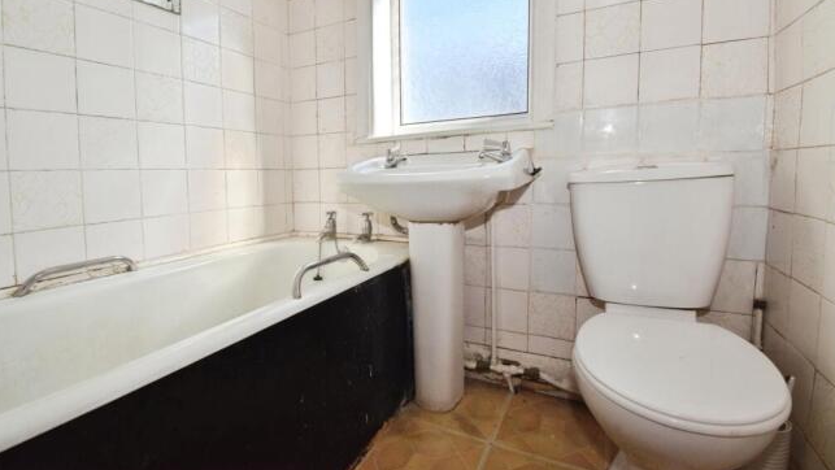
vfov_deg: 66.9
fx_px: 354
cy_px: 206
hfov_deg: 99.4
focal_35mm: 16
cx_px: 418
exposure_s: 1/200
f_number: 13
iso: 1000
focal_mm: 10
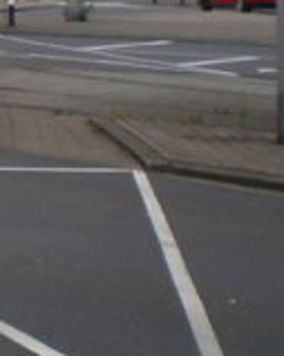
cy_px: -29
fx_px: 1399
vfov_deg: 14.2
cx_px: -224
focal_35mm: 133
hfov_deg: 10.9
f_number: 4.6
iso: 100
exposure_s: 1/320
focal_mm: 6.3
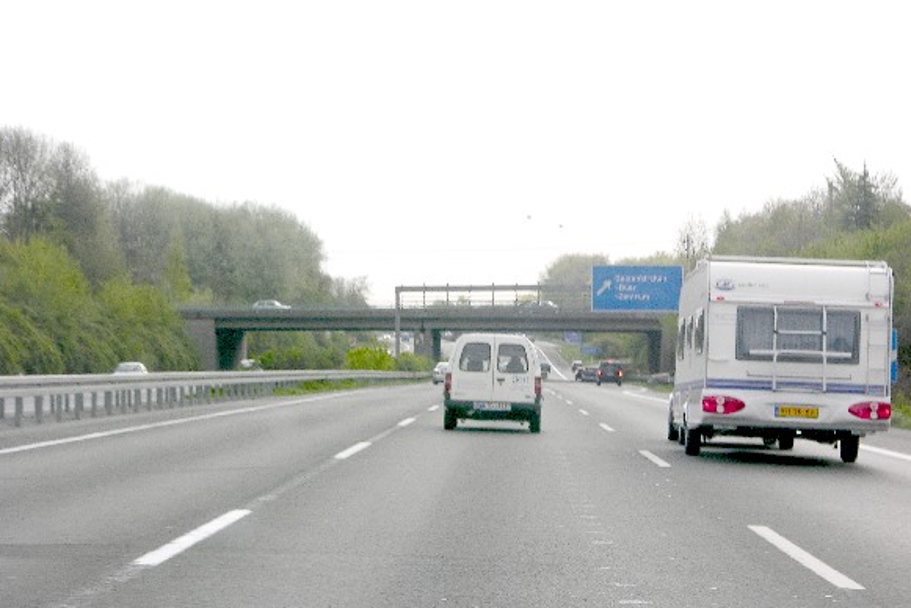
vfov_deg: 10.9
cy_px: 331
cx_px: 456
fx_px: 3190
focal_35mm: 126
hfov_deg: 16.3
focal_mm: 29.5
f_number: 5.9
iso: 50
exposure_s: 1/152
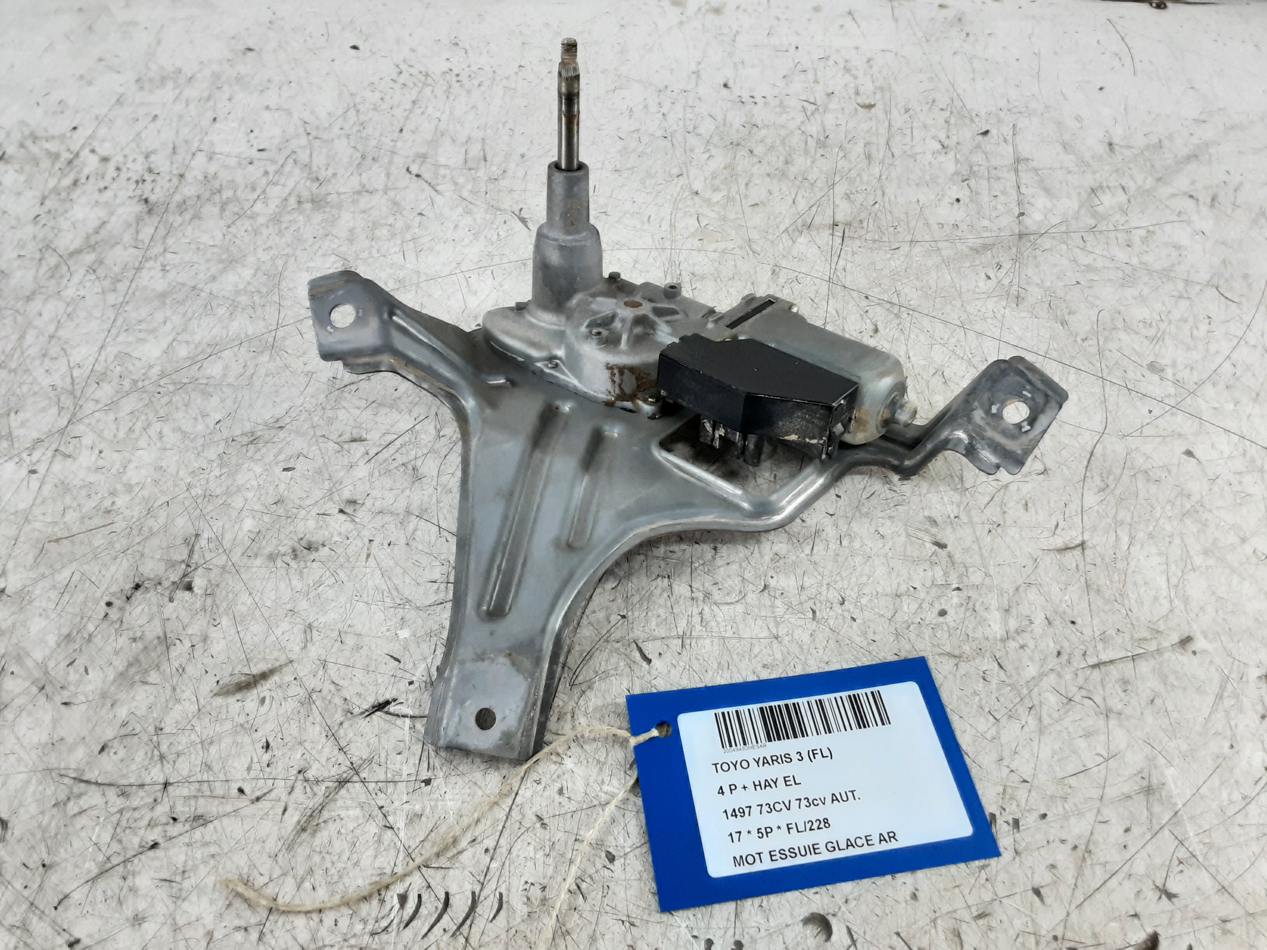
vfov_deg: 51.4
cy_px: 475
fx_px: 988
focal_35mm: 27
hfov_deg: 65.3
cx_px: 634
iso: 200
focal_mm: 2.91
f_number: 1.9
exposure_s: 1/50
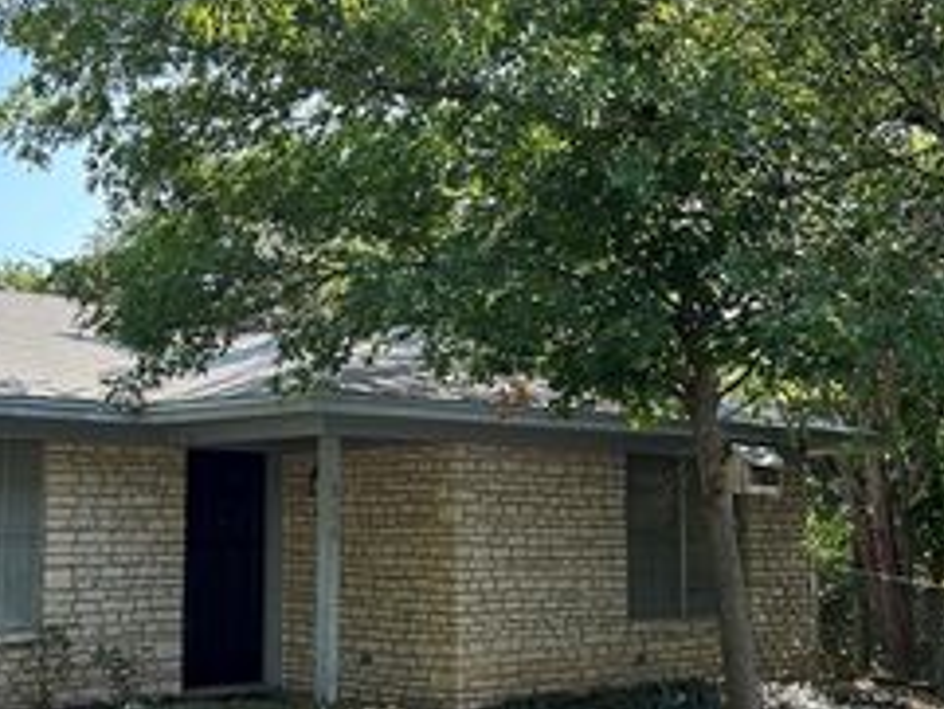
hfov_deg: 35.4
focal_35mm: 54
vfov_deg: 27.0
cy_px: 382
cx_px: 384
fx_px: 1473
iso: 50
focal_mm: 5.7
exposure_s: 1/909
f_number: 1.5
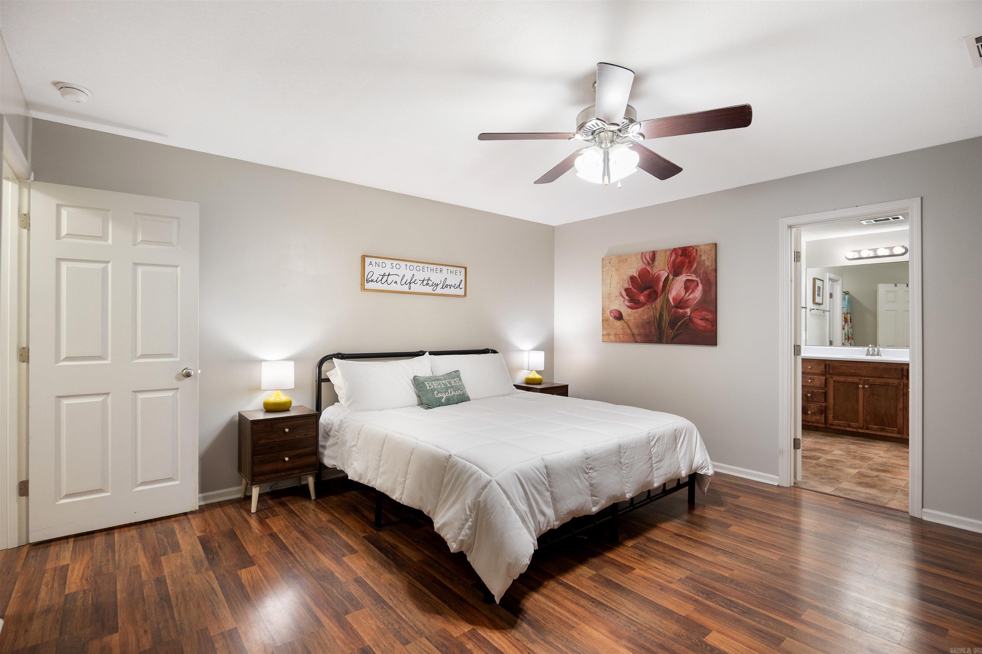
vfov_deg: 73.7
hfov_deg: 96.7
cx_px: 491
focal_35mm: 16
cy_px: 327
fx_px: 436
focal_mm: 16
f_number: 5.6
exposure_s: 1/13
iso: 1250
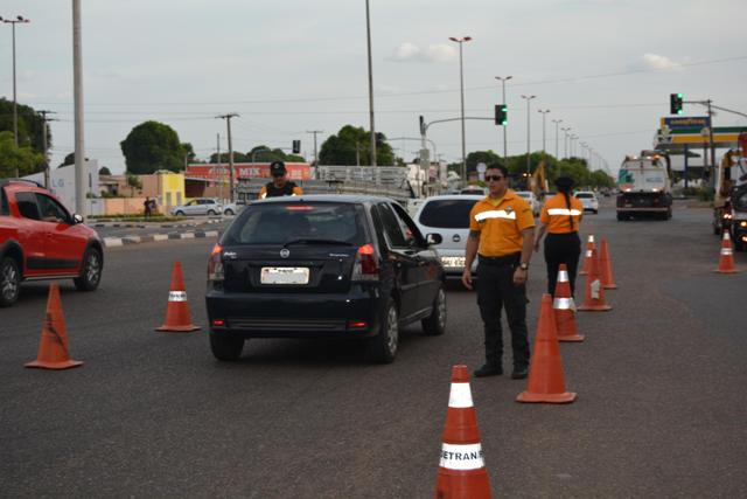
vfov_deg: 19.7
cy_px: 250
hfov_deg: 29.2
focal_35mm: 69
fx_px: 1432
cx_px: 374
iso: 100
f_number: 6.3
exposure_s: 1/200
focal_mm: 46
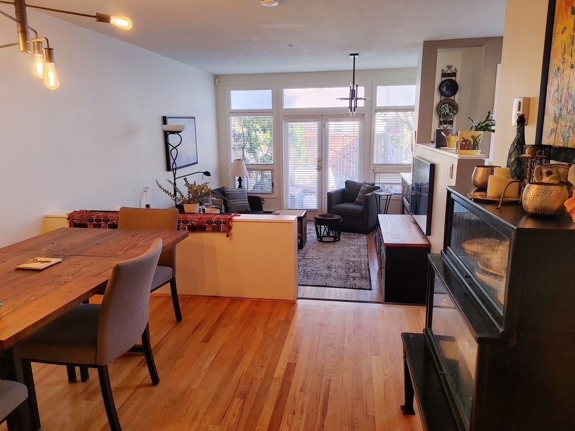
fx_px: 432
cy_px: 216
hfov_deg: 67.3
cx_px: 288
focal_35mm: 26
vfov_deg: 53.1
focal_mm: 4.81
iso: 150
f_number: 1.8
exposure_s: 1/60
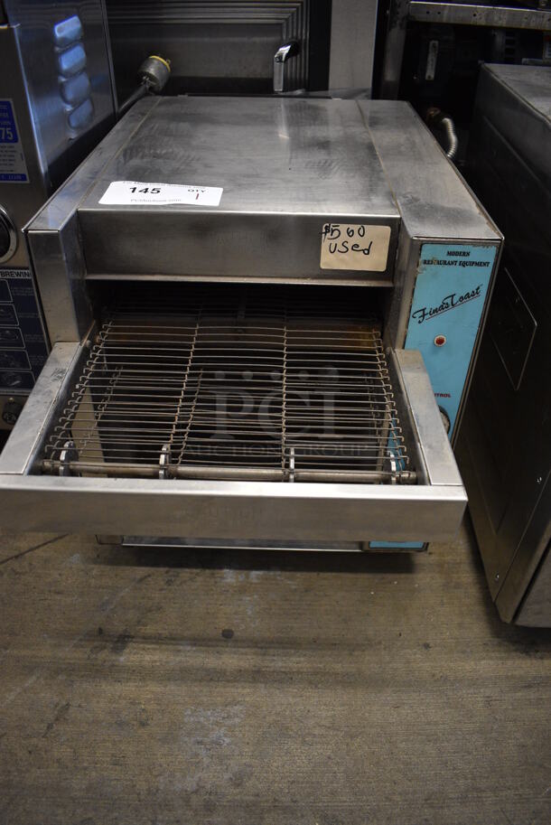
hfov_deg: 48.0
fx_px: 619
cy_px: 412
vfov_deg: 67.3
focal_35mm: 27
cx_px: 276
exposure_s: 1/125
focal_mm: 18
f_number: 3.5
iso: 1600
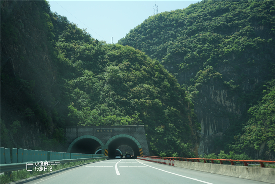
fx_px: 313
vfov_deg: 32.6
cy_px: 92
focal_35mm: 41
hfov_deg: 47.4
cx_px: 138
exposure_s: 1/200
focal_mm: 41
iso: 100
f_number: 6.3
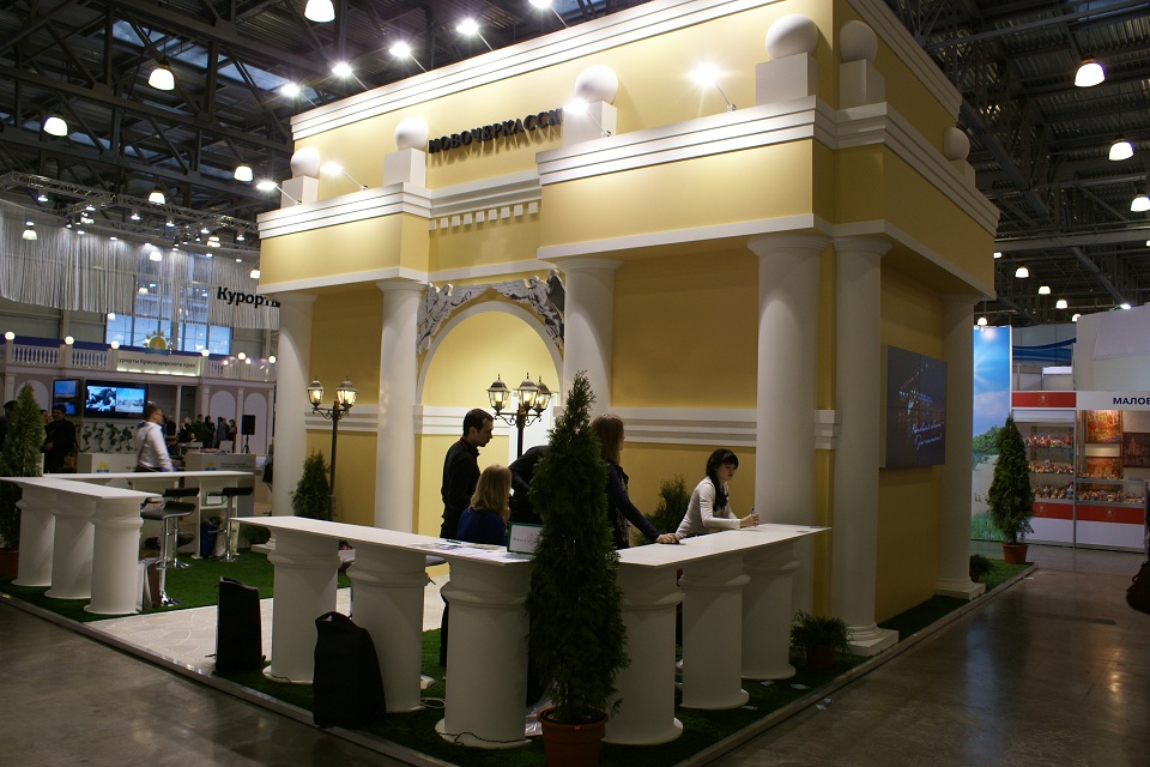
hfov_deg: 67.4
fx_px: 862
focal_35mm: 27
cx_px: 575
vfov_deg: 47.9
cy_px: 384
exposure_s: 1/40
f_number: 4
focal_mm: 18
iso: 100
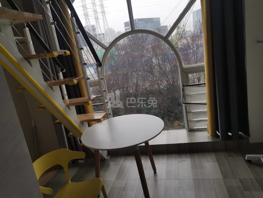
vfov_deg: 51.4
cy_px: 99
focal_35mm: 27
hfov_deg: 65.3
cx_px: 132
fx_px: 205
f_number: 1.8
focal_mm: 4.75
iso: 50
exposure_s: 1/193
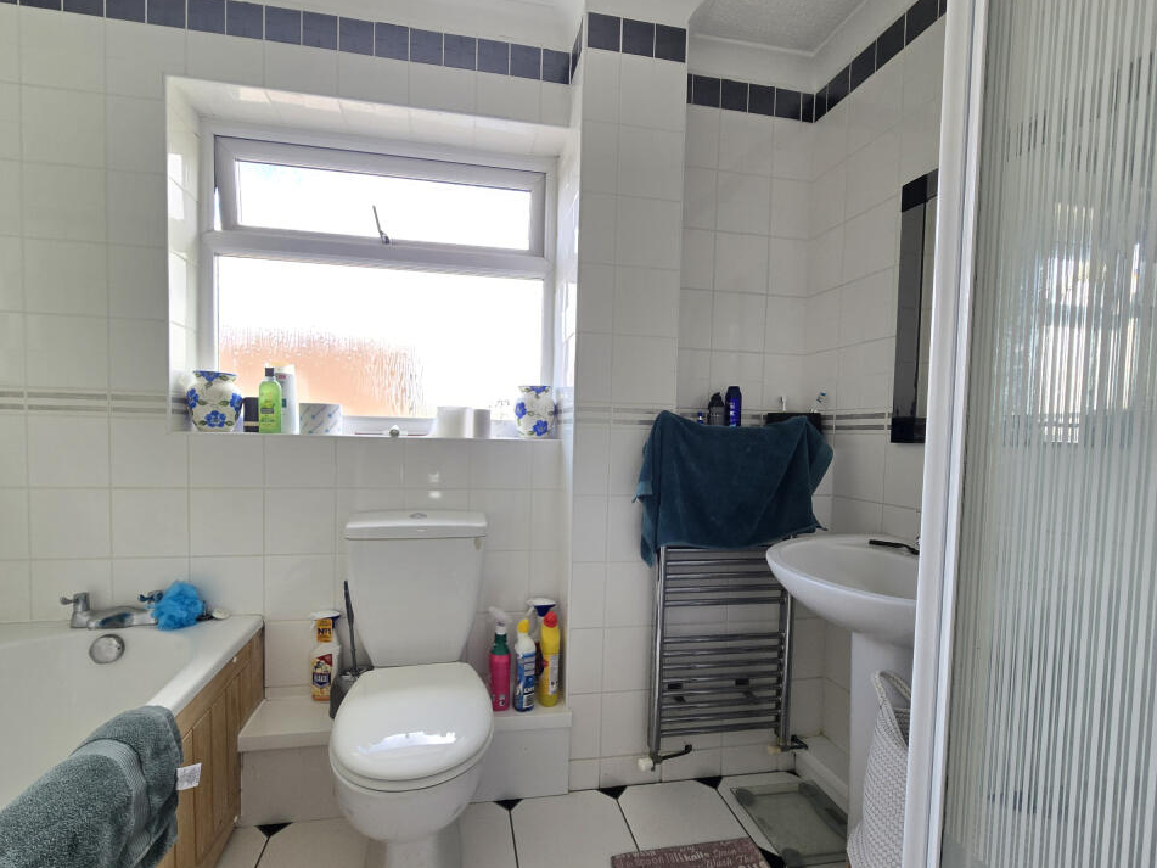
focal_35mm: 14
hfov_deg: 101.9
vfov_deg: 85.5
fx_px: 468
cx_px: 544
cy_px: 464
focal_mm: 2.2
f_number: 2.2
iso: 64
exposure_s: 1/100
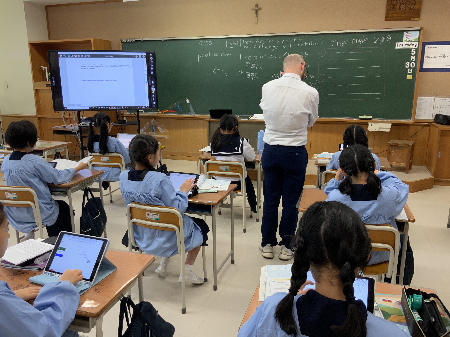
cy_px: 168
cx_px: 225
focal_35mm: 29
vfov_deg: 48.2
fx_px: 377
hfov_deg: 61.7
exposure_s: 1/50
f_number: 1.8
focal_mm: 3
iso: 50
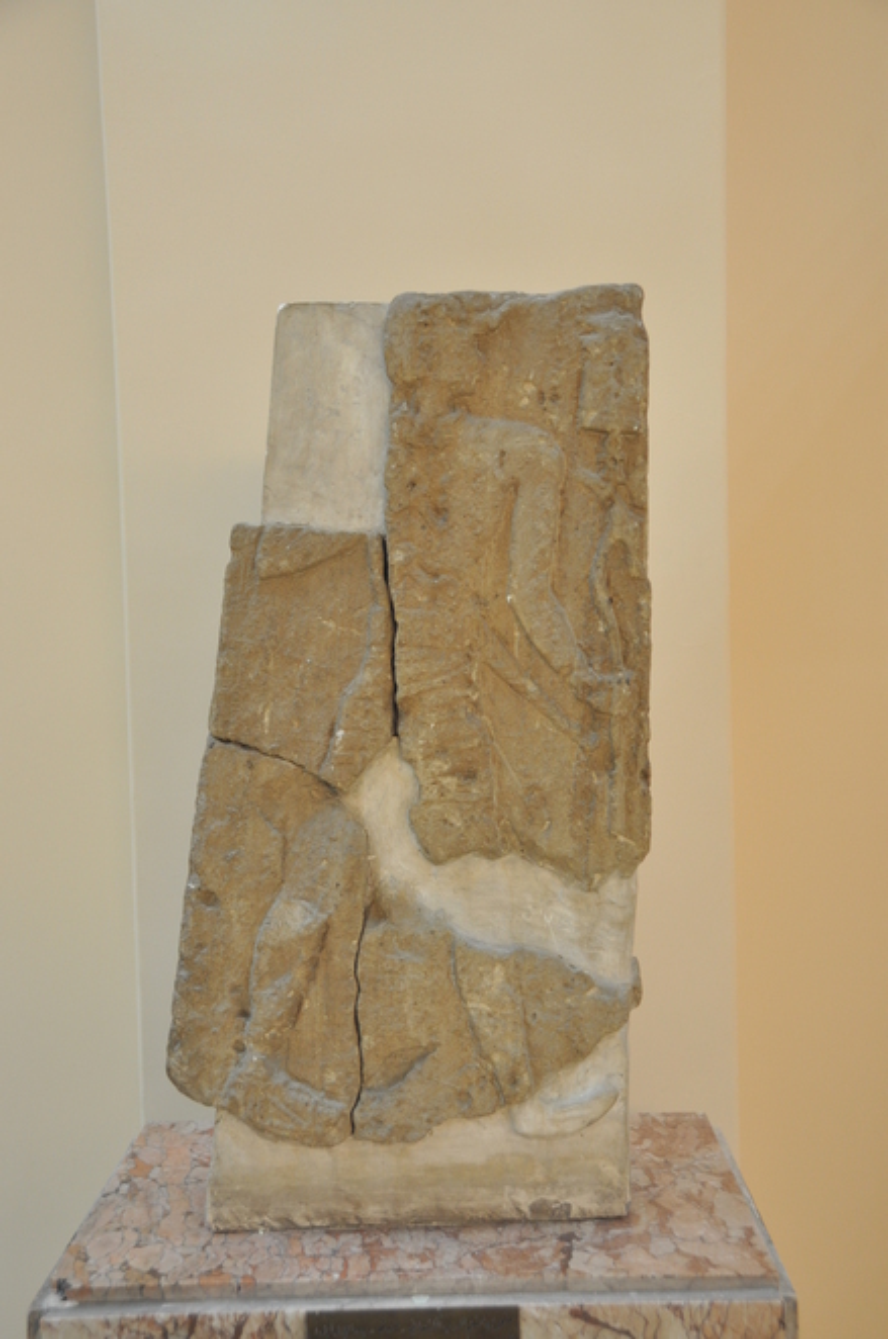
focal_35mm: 46
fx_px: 1727
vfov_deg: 42.4
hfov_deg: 28.8
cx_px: 444
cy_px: 670
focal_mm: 31
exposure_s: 1/15
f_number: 4
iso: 500
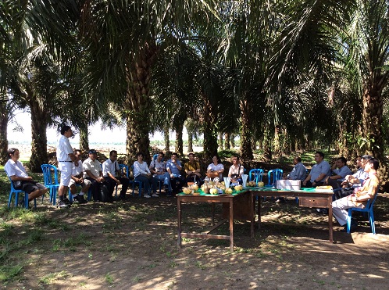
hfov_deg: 55.5
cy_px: 145
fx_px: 370
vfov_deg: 42.8
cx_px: 194
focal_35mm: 33
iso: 32
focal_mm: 3.3
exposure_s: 1/136
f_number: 2.4
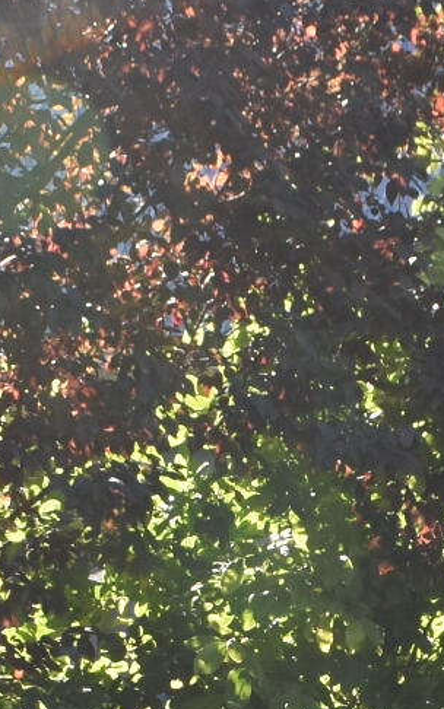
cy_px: 823
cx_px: 409
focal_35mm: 170
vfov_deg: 12.1
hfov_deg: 7.7
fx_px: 3289
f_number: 5.6
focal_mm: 18
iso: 200
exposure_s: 1/250
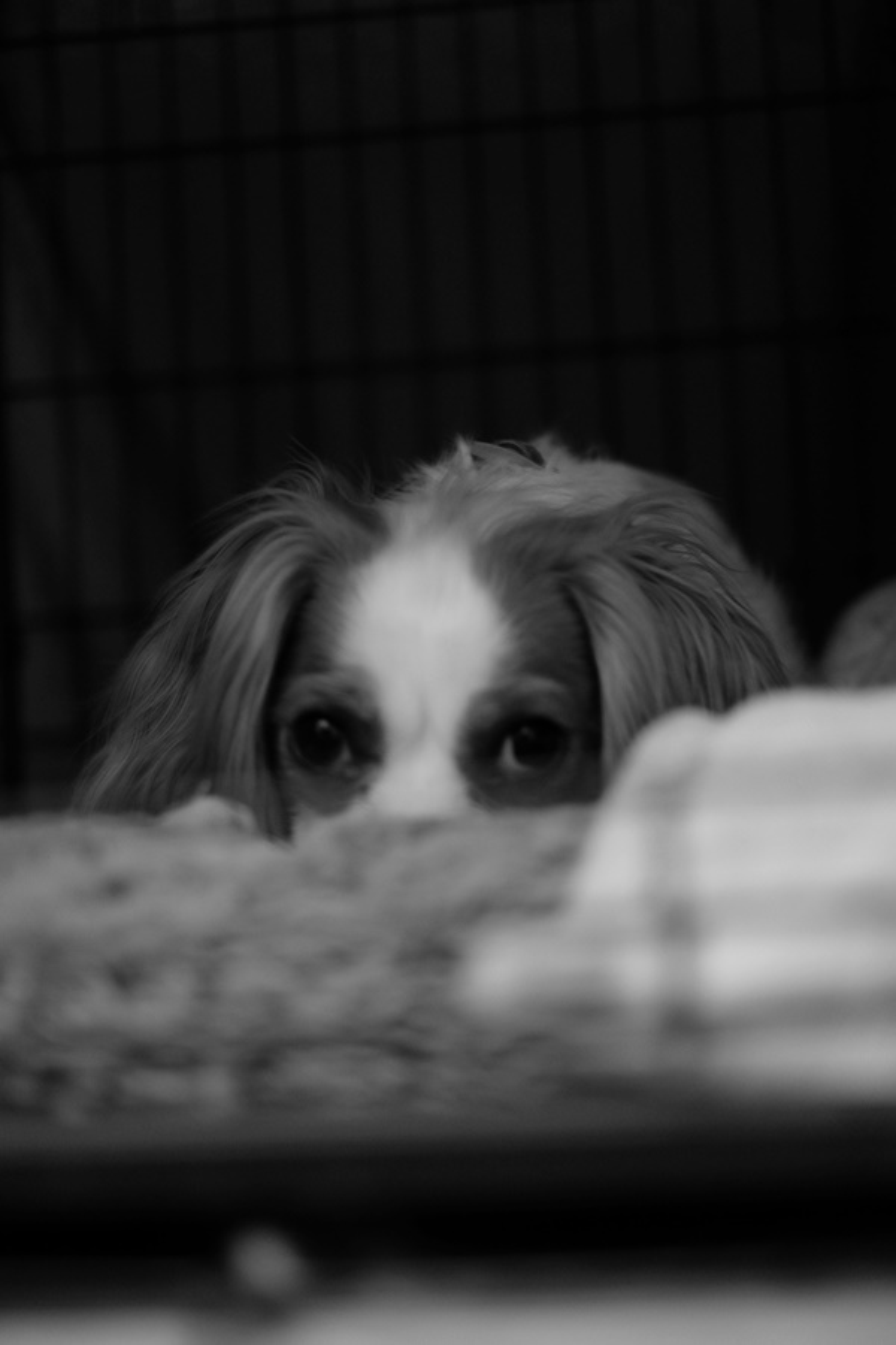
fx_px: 1979
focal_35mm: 53
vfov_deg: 37.5
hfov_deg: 25.5
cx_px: 448
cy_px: 672
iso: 800
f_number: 1.4
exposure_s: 1/6
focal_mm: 35
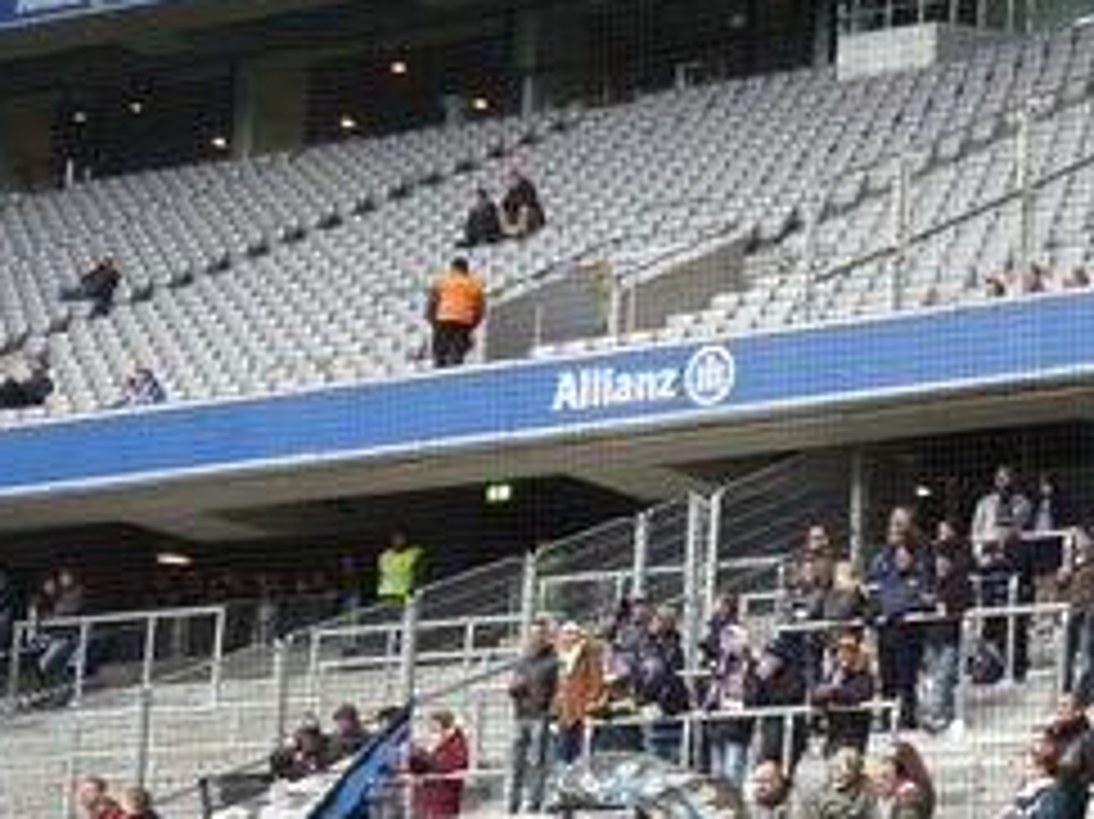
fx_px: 4075
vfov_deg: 11.4
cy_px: 713
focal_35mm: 129
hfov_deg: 14.9
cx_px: 1189
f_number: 3.2
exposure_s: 1/100
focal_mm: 9.9
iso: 400
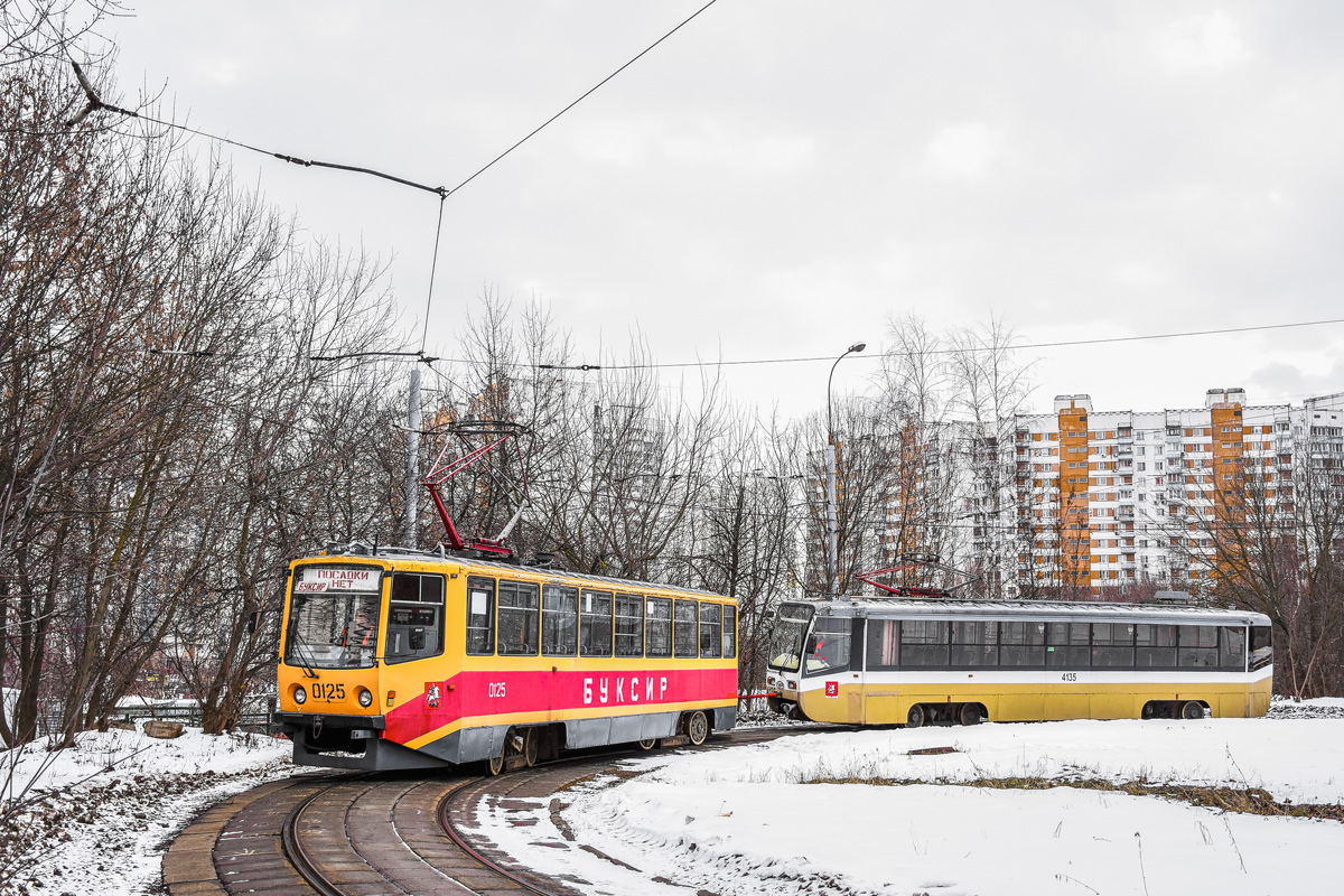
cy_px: 448
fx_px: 1456
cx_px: 672
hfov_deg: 49.6
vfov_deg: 34.2
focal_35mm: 39
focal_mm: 26
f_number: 4.5
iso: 800
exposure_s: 1/500
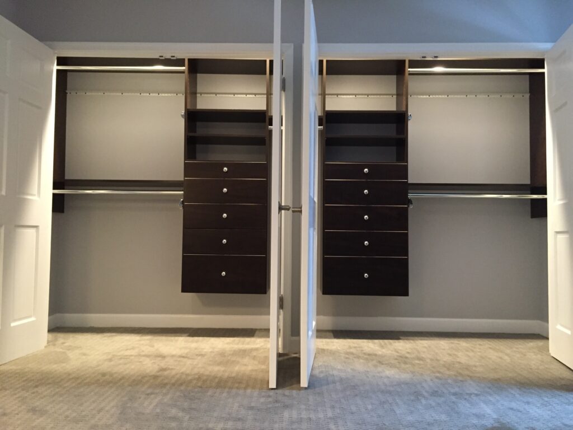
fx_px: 480
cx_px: 286
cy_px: 215
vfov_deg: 48.2
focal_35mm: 29
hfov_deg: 61.7
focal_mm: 4.15
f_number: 2.2
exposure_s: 1/20
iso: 250
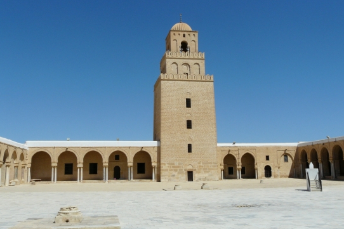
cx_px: 173
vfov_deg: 35.0
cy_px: 110
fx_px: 363
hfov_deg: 50.7
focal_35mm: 38
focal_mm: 5.9
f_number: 8
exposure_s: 1/400
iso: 100
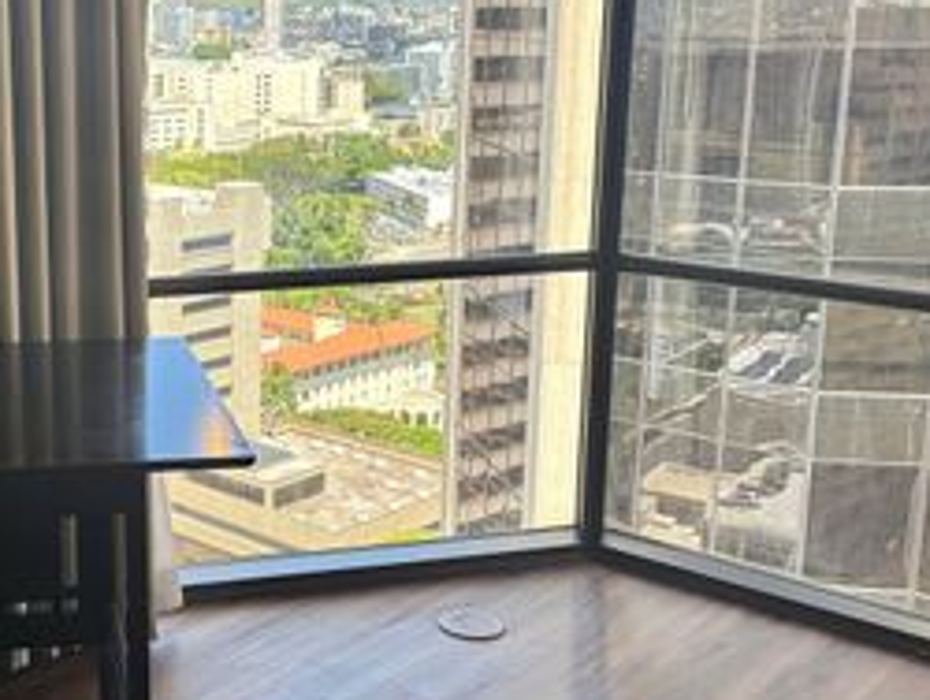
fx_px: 1398
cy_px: 318
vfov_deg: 28.1
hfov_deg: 34.7
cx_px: 89
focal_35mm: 52
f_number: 1.6
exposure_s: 1/120
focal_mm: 5.96
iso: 100
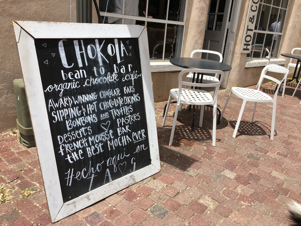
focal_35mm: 29
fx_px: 252
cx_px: 150
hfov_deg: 61.7
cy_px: 113
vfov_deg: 48.2
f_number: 2.2
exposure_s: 1/1789
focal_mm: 4.15
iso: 25
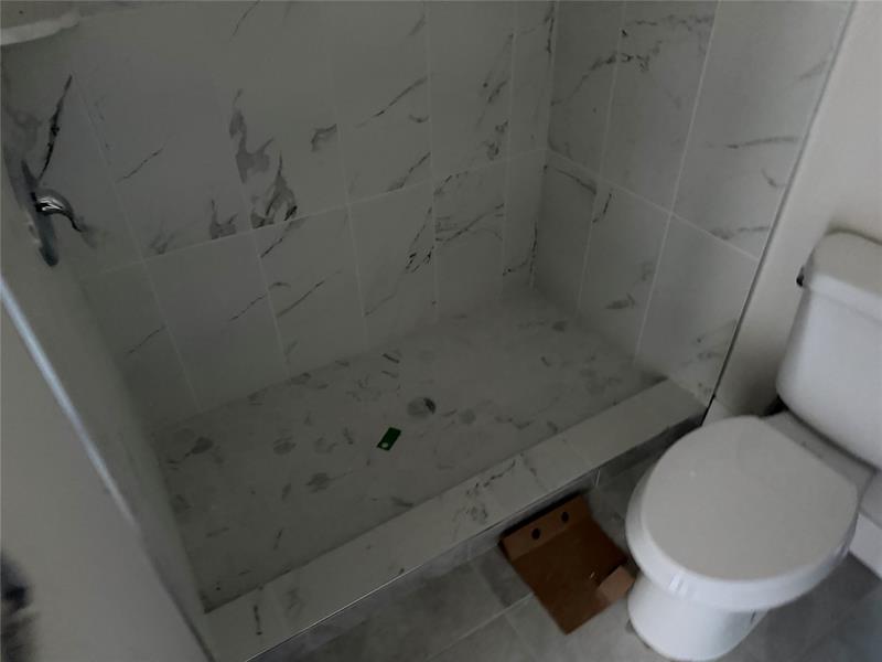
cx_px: 441
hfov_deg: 71.6
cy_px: 331
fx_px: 612
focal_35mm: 24
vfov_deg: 56.8
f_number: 1.78
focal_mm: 6.76
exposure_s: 1/31
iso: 1000
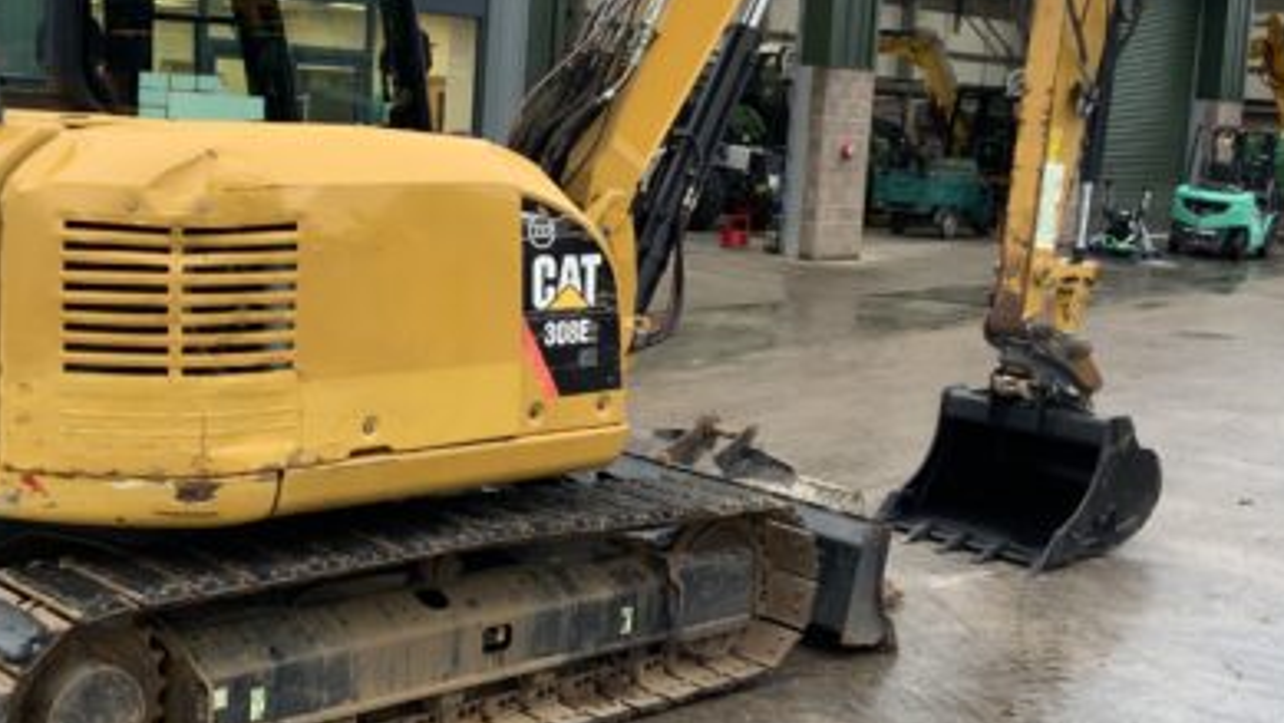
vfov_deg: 23.0
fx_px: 1771
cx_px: 535
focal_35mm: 52
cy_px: 277
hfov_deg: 39.7
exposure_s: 1/98
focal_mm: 3
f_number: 1.8
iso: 64
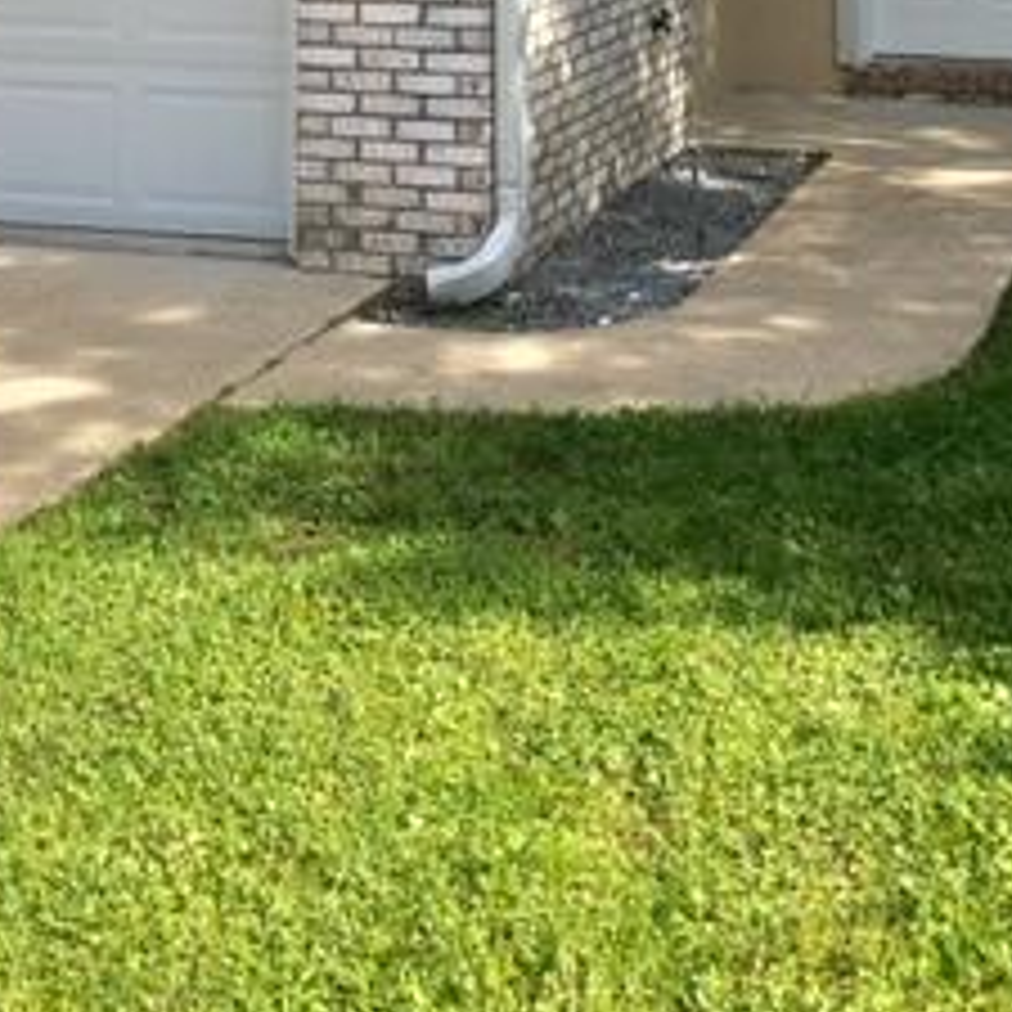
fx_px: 2415
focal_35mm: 73
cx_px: 580
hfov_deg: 23.7
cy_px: -391
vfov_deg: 21.0
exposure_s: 1/793
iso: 25
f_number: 2.2
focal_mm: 4.15
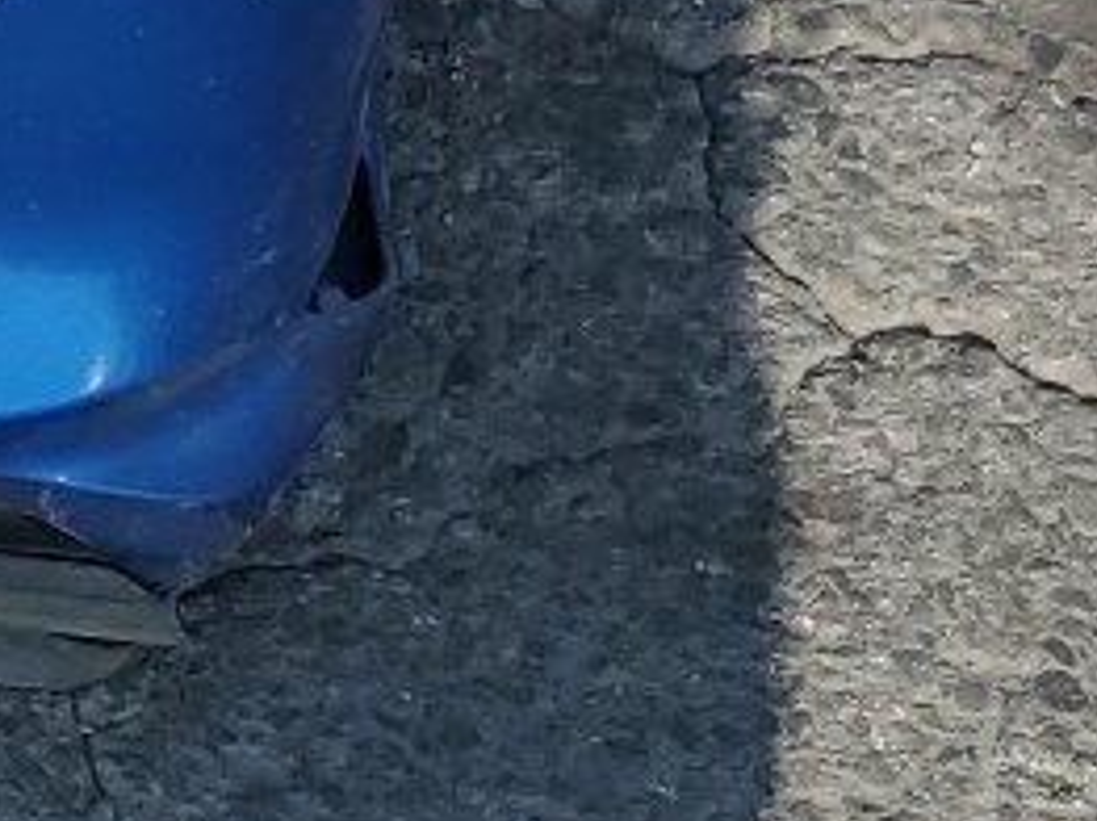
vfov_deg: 8.6
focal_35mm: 159
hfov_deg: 10.4
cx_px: -1700
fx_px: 5034
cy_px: -1030
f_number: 1.5
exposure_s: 1/2500
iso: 50
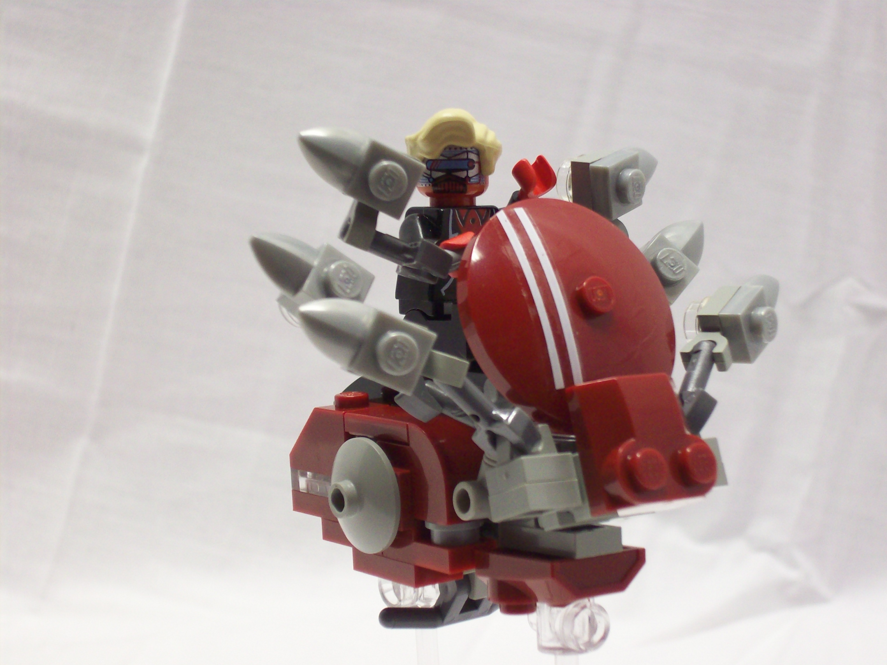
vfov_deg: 19.1
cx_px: 444
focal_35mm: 77
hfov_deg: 25.3
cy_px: 332
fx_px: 1973
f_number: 4.2
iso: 160
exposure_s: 1/17.7
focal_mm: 12.8
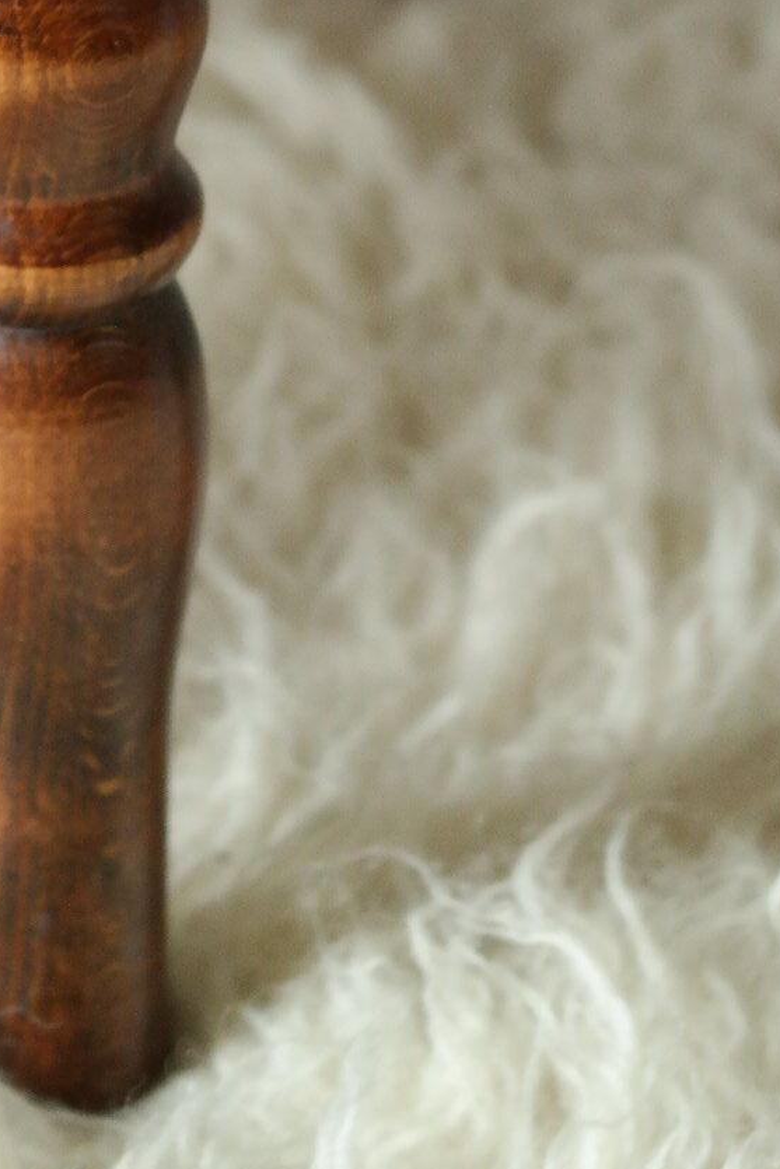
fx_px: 3898
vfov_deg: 16.8
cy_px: 59
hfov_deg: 11.4
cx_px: 316
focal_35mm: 120
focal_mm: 38
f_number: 5.6
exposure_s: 1/30
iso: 1600
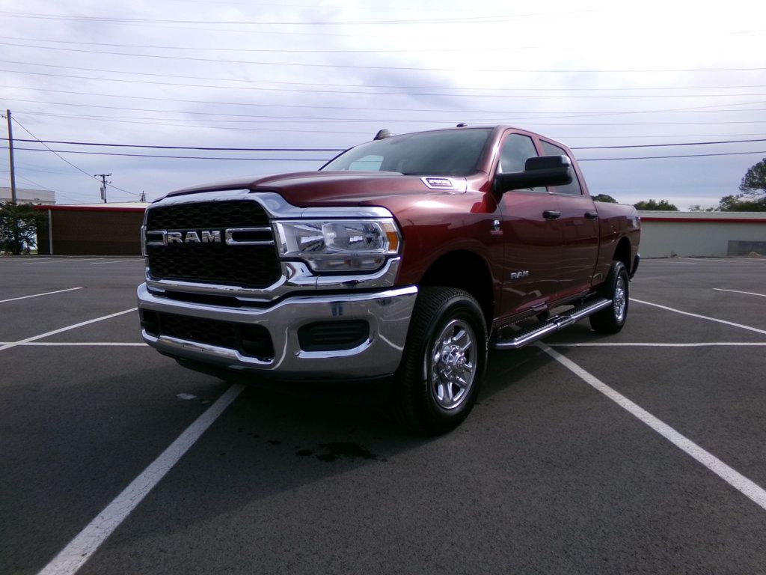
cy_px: 288
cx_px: 383
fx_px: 531
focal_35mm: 24
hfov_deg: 71.6
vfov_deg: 56.8
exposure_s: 1/750
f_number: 3.7
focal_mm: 4.3
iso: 100
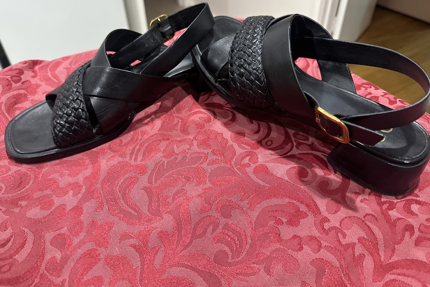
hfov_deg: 67.3
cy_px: 132
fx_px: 322
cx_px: 200
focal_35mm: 27
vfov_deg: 47.9
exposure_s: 1/50
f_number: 1.78
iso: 320
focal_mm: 6.86
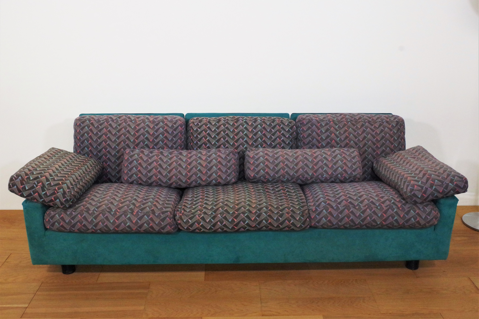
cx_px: 240
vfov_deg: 36.9
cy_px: 160
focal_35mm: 36
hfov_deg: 53.1
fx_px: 479
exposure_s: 1/125
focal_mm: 24.38
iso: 3200
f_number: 8
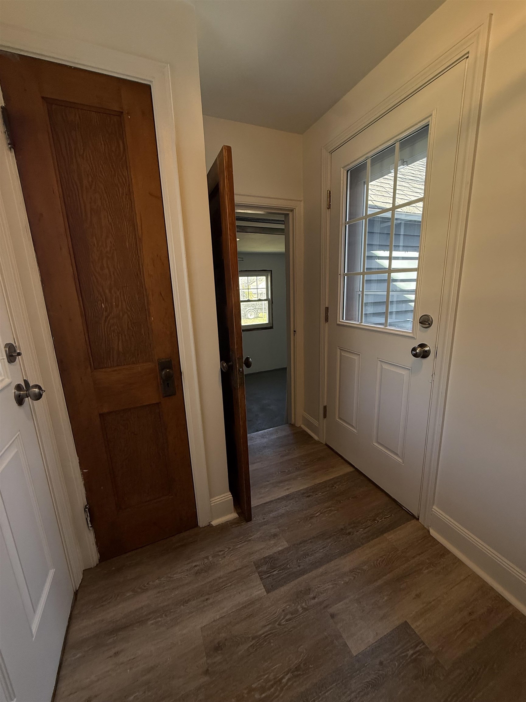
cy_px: 351
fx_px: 284
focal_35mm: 14
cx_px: 263
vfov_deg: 102.1
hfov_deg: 85.7
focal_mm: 2.22
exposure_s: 1/120
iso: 160
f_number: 2.2
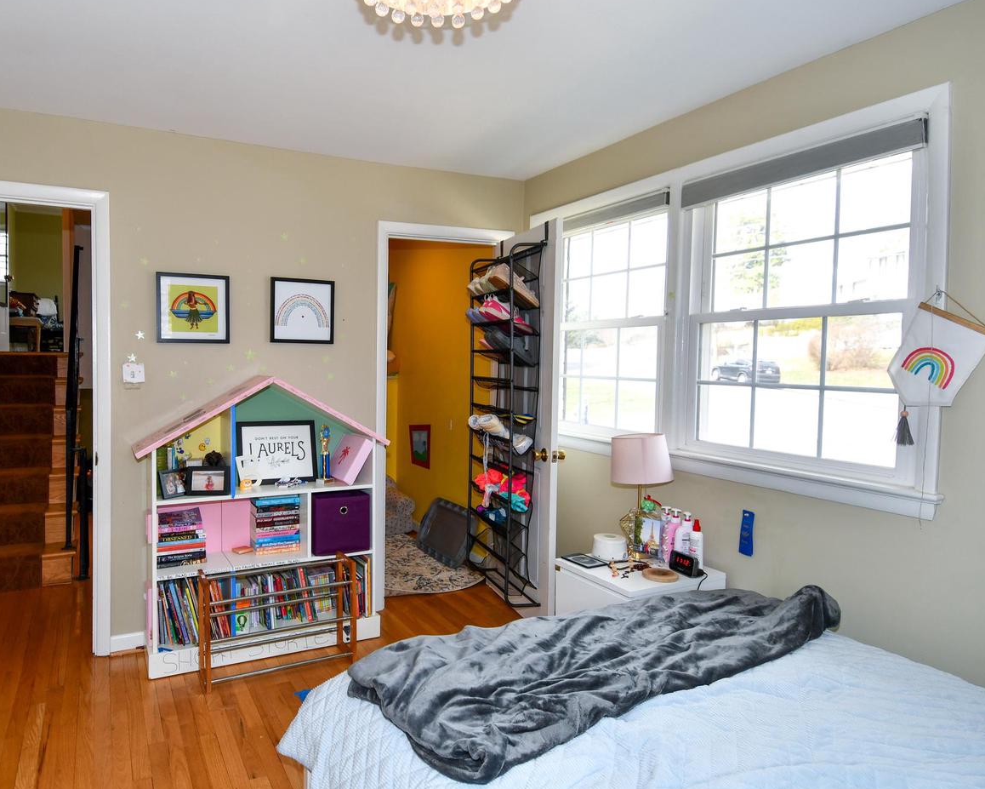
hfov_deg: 76.4
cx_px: 376
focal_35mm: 21
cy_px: 398
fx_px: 612
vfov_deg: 65.5
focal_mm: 12
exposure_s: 1/100
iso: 200
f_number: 5
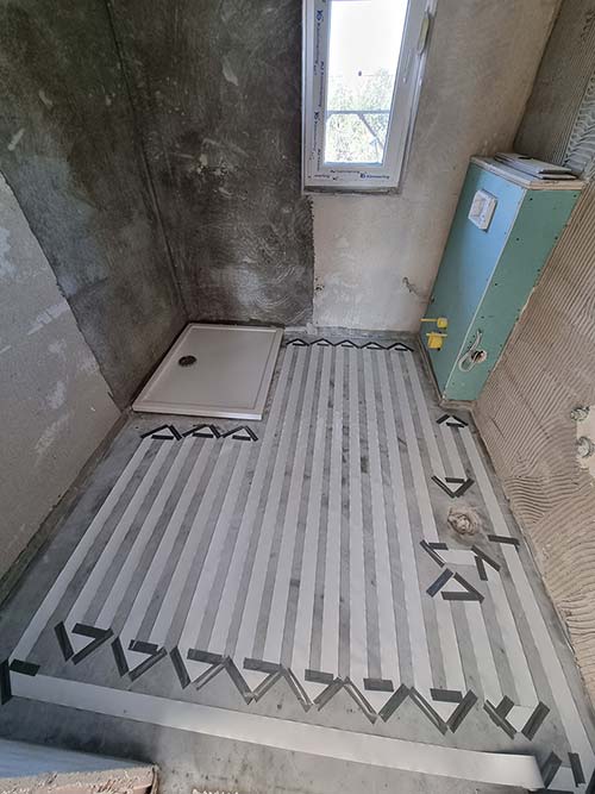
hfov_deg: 89.9
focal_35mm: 13
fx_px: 298
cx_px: 298
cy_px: 397
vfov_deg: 106.2
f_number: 2.2
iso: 250
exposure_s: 1/50
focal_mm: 2.2
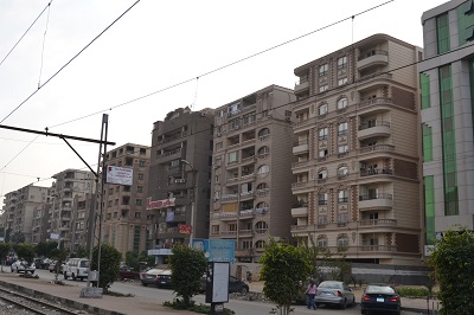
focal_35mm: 39
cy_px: 158
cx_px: 237
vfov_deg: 34.2
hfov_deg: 49.6
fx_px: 513
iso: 100
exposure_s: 1/200
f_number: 8
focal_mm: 26
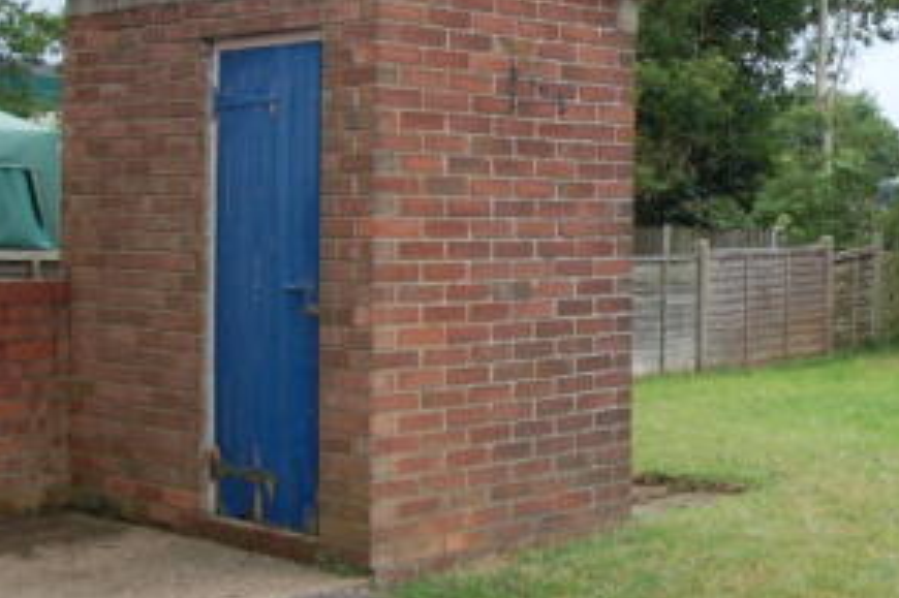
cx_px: 989
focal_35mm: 61
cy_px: 192
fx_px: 1522
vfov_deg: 22.1
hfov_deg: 29.6
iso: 200
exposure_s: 1/160
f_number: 6.3
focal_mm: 18
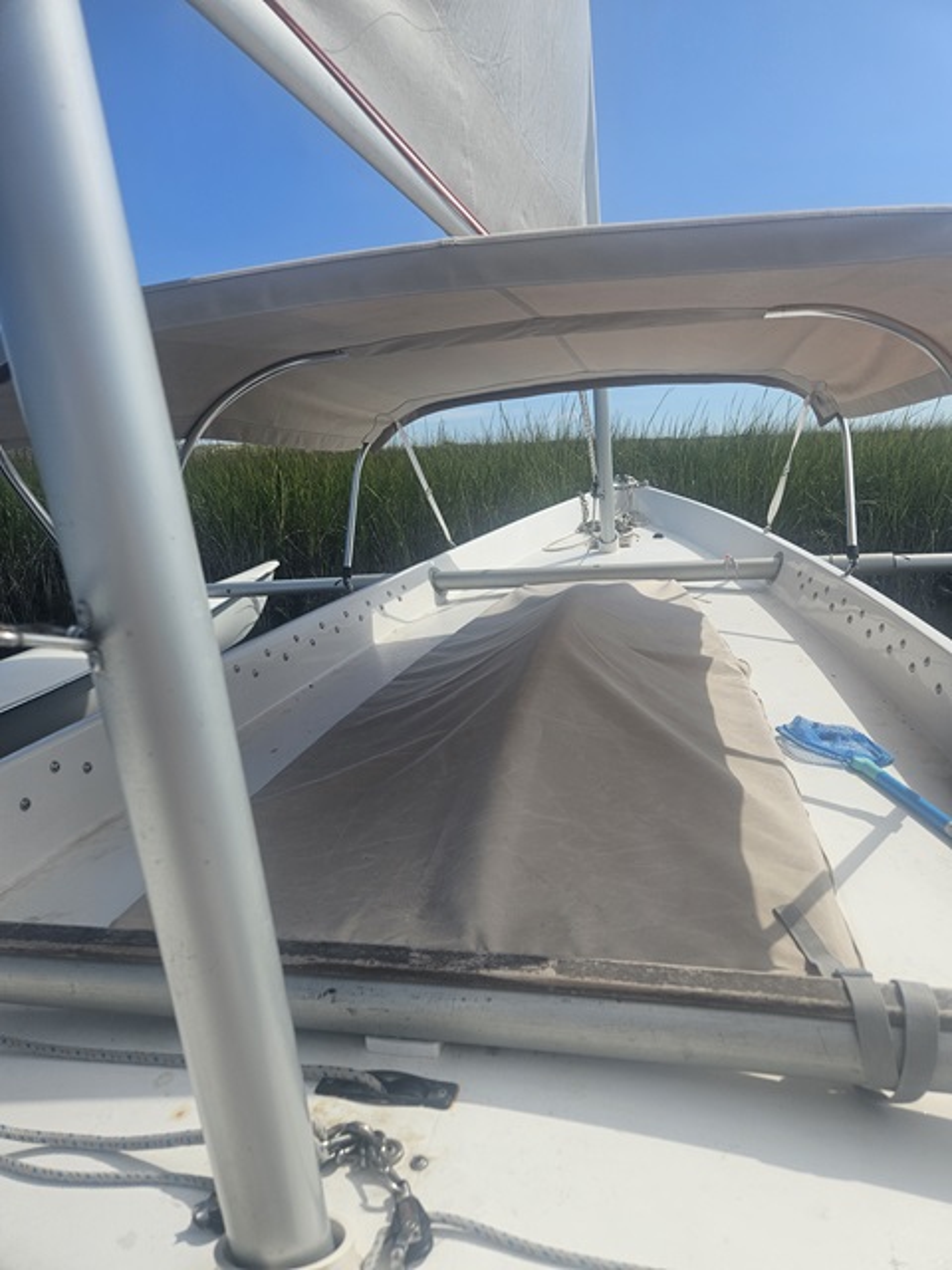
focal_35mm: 23
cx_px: 476
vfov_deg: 73.9
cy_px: 635
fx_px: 843
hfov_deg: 58.9
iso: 25
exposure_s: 1/2977
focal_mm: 5.4
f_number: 1.8
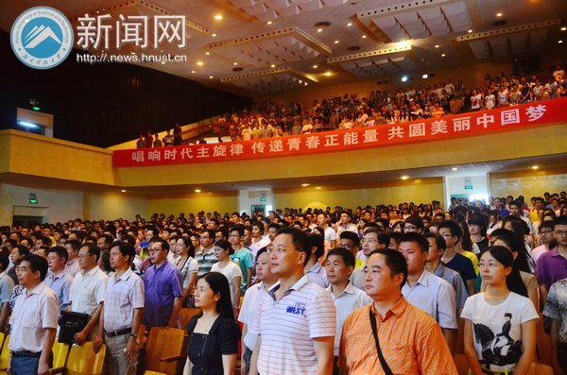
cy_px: 188
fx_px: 519
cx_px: 284
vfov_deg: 39.8
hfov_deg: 57.3
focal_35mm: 33
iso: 1000
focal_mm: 22
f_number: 3.8
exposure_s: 1/25
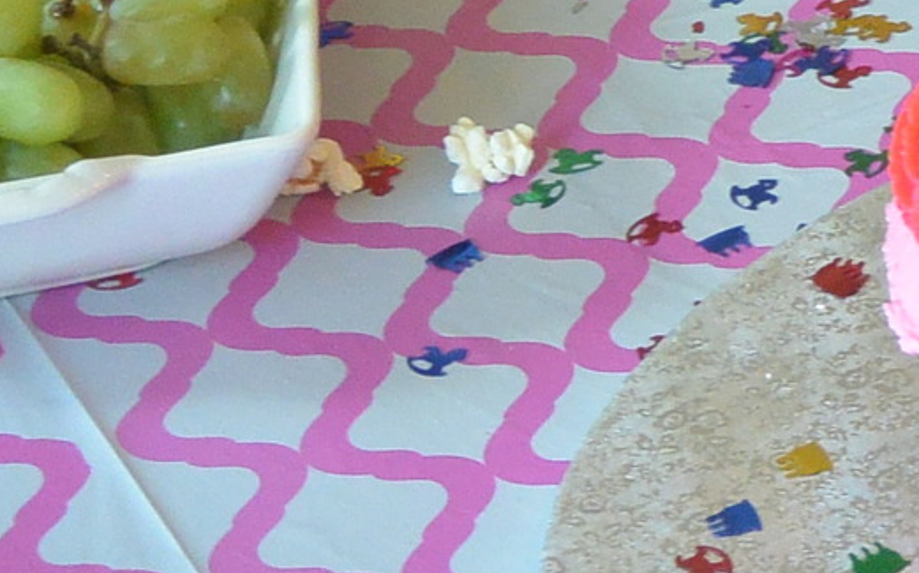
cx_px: 2122
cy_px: -291
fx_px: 4906
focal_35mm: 196
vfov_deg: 6.6
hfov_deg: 9.6
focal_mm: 15
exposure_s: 1/60
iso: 900
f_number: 4.2
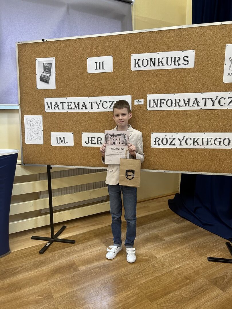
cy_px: 154
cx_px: 116
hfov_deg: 53.1
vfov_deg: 67.3
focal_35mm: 26
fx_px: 232
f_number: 1.5
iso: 125
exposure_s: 1/100
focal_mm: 5.7
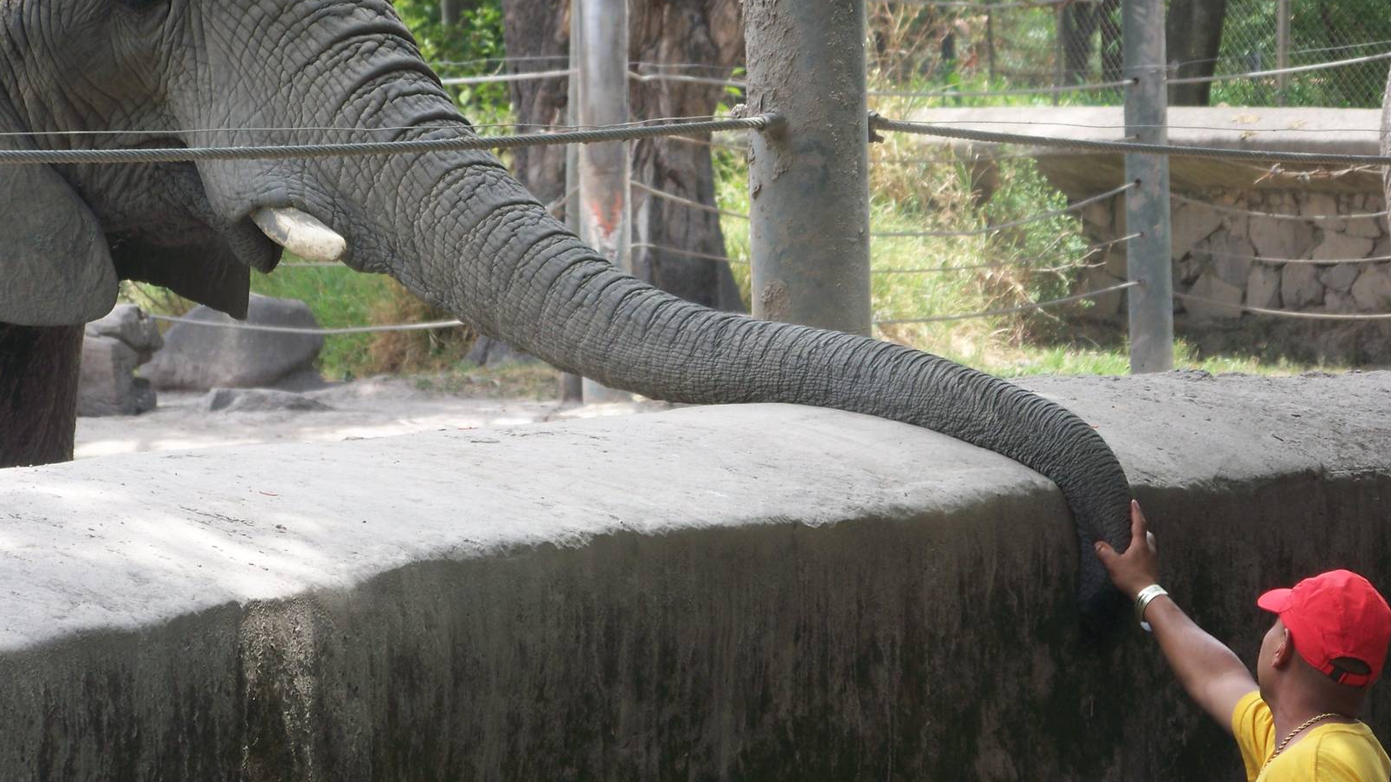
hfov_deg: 10.1
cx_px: 695
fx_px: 7892
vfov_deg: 5.7
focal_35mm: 214
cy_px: 329
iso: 64
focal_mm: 31.6
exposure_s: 1/200
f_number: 3.6
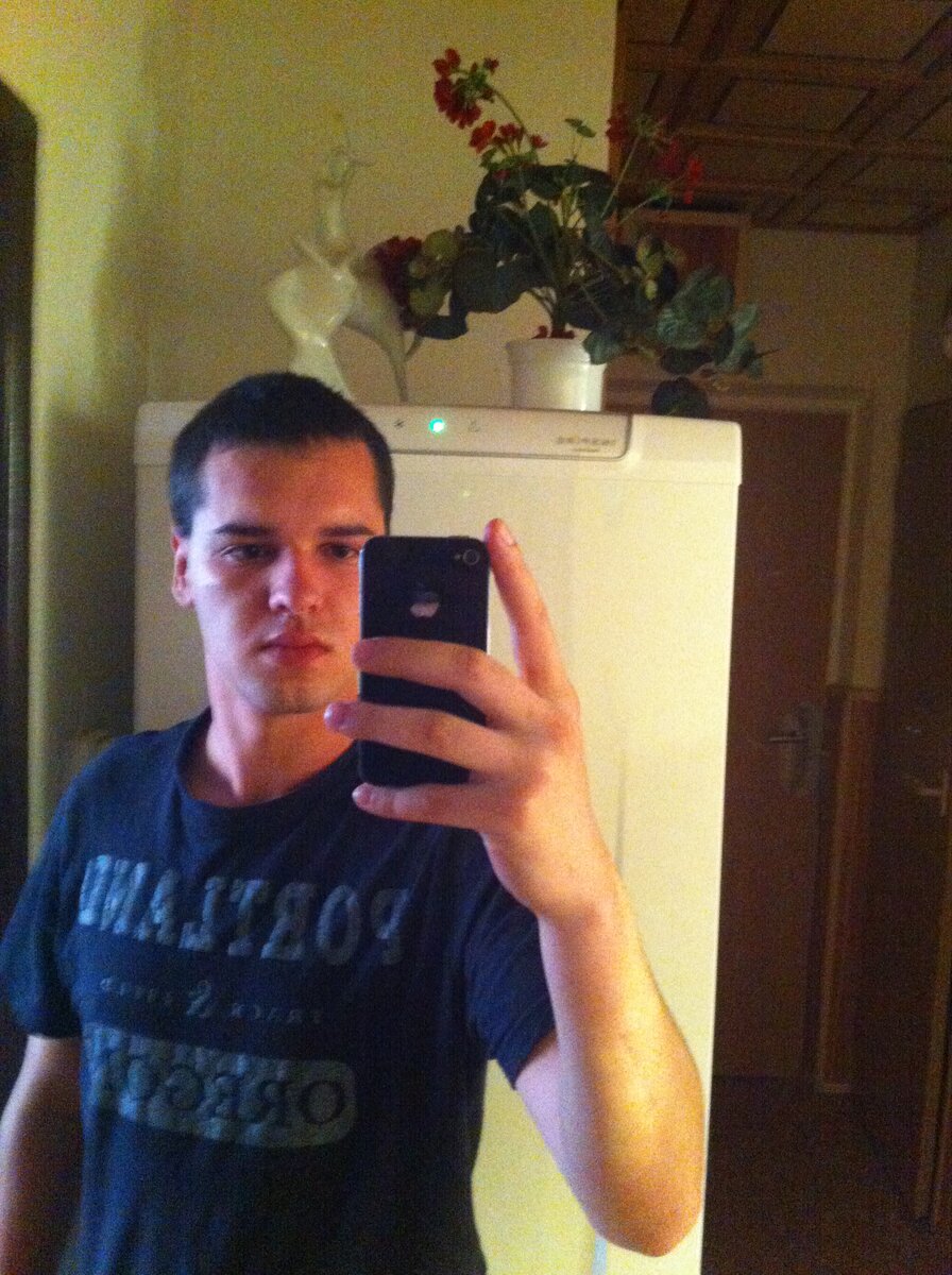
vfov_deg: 52.7
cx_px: 476
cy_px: 638
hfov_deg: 40.6
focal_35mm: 35
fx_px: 1287
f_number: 2.8
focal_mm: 3.85
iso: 1000
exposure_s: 1/15
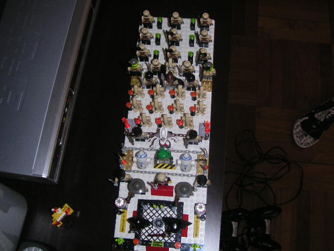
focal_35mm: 38
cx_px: 167
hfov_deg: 49.0
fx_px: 367
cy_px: 126
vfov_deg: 37.7
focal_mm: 6
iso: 160
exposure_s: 1/45
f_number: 2.8
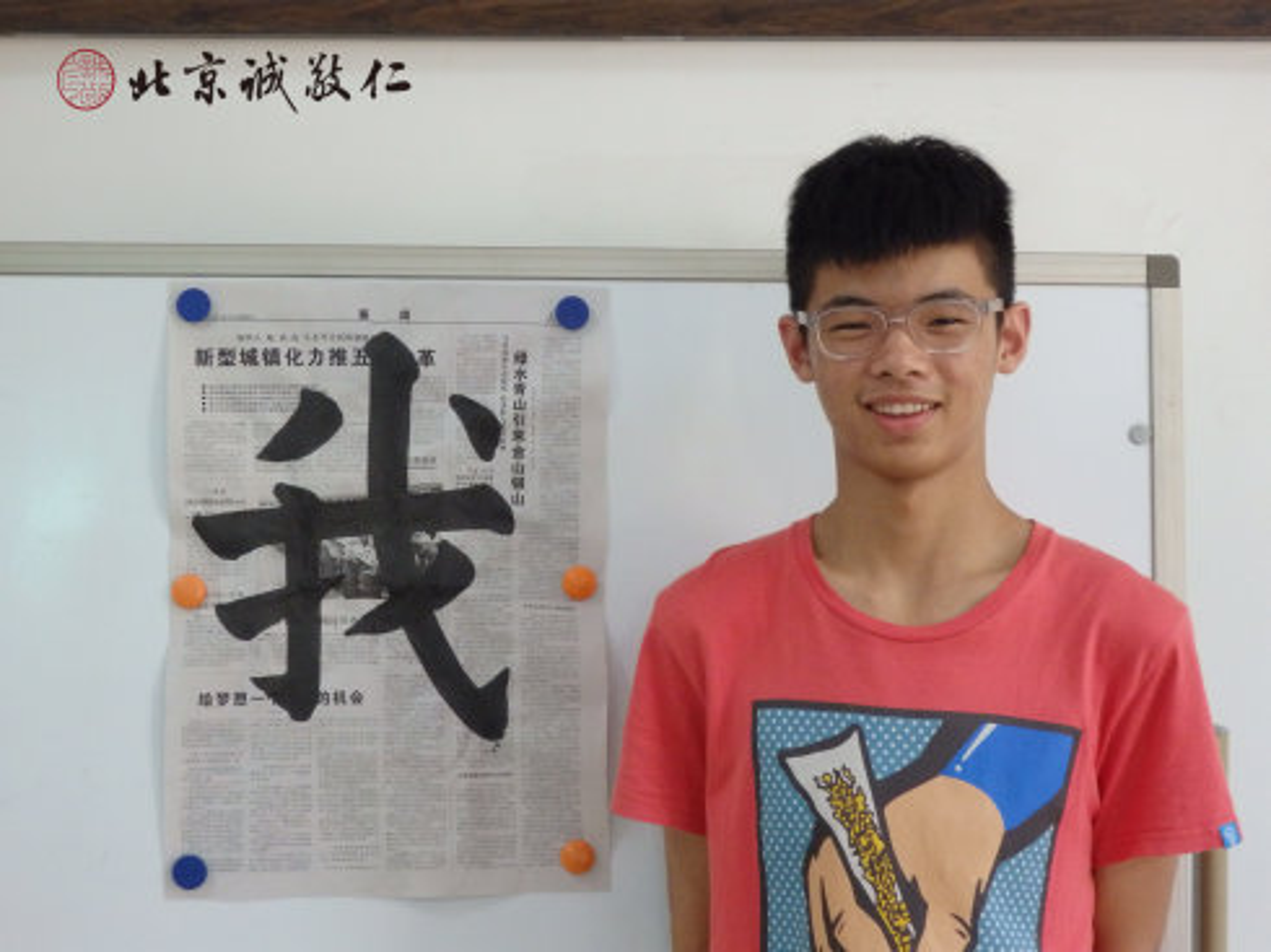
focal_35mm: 60
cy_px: 476
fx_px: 2202
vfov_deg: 24.4
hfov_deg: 32.2
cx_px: 636
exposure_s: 1/40
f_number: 4.2
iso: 800
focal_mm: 10.8
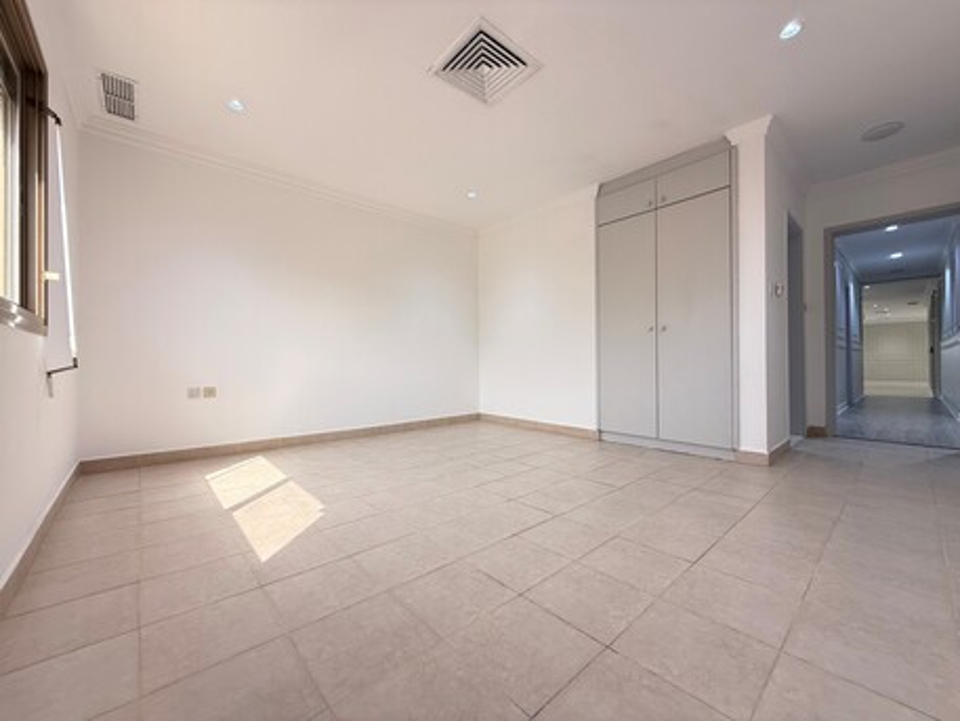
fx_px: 388
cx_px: 480
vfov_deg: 85.7
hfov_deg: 102.0
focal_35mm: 14
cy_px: 360
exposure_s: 1/99
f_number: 2.2
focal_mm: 2.22
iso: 100
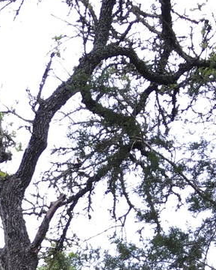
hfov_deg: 12.5
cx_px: -164
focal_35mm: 113
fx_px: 903
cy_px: 506
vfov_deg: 14.6
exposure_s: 1/120
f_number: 2.2
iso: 25
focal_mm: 4.15
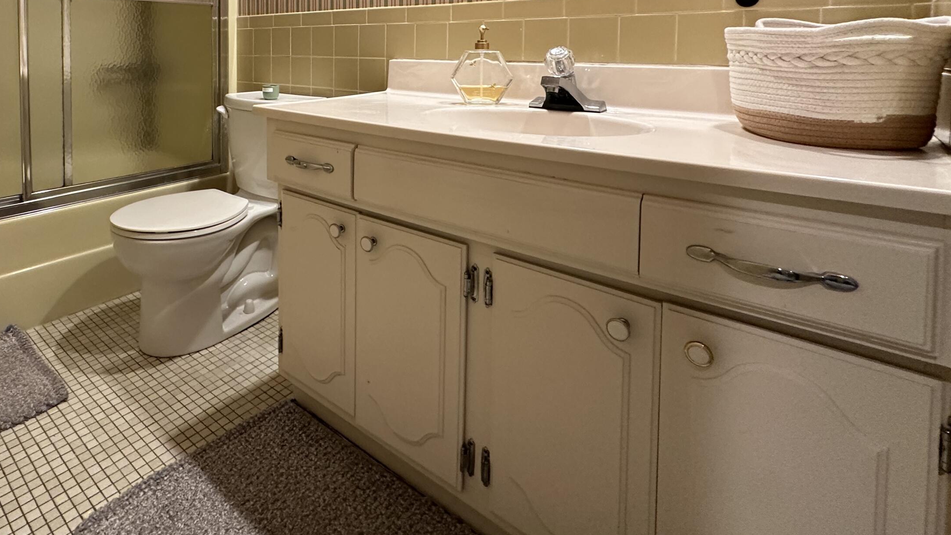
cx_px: 314
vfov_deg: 48.7
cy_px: 67
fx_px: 530
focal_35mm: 21
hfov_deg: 80.9
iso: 320
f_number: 2.2
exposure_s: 1/60
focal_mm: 2.22
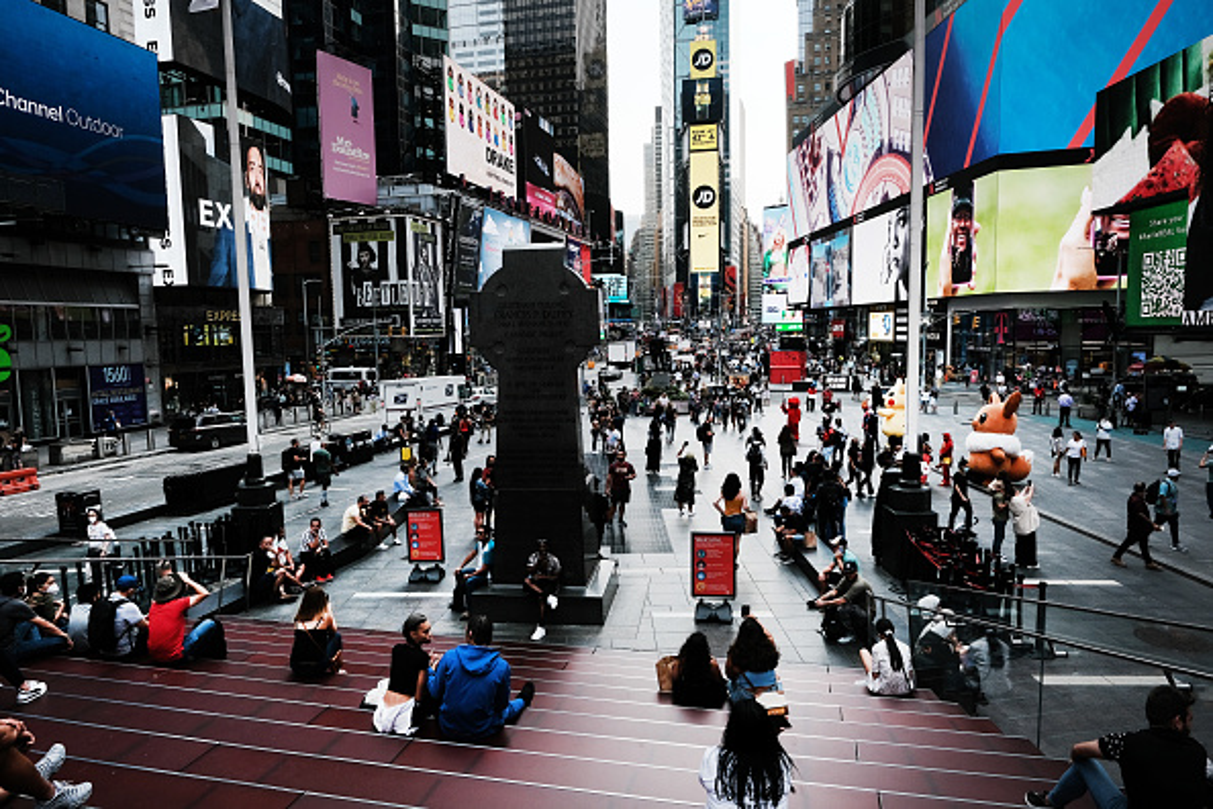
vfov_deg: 53.1
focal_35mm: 24
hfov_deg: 73.7
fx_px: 809
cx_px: 606
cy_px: 404
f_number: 9
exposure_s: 1/240
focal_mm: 16
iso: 320
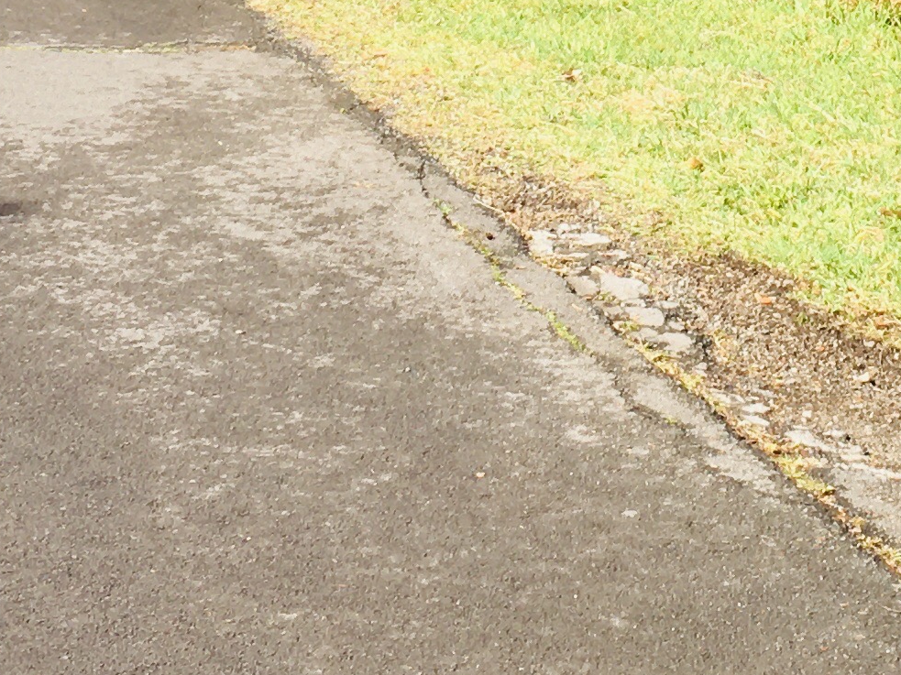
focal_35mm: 119
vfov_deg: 11.7
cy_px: -469
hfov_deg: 16.5
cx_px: 690
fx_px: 3097
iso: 25
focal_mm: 4.15
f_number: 2.2
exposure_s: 1/818
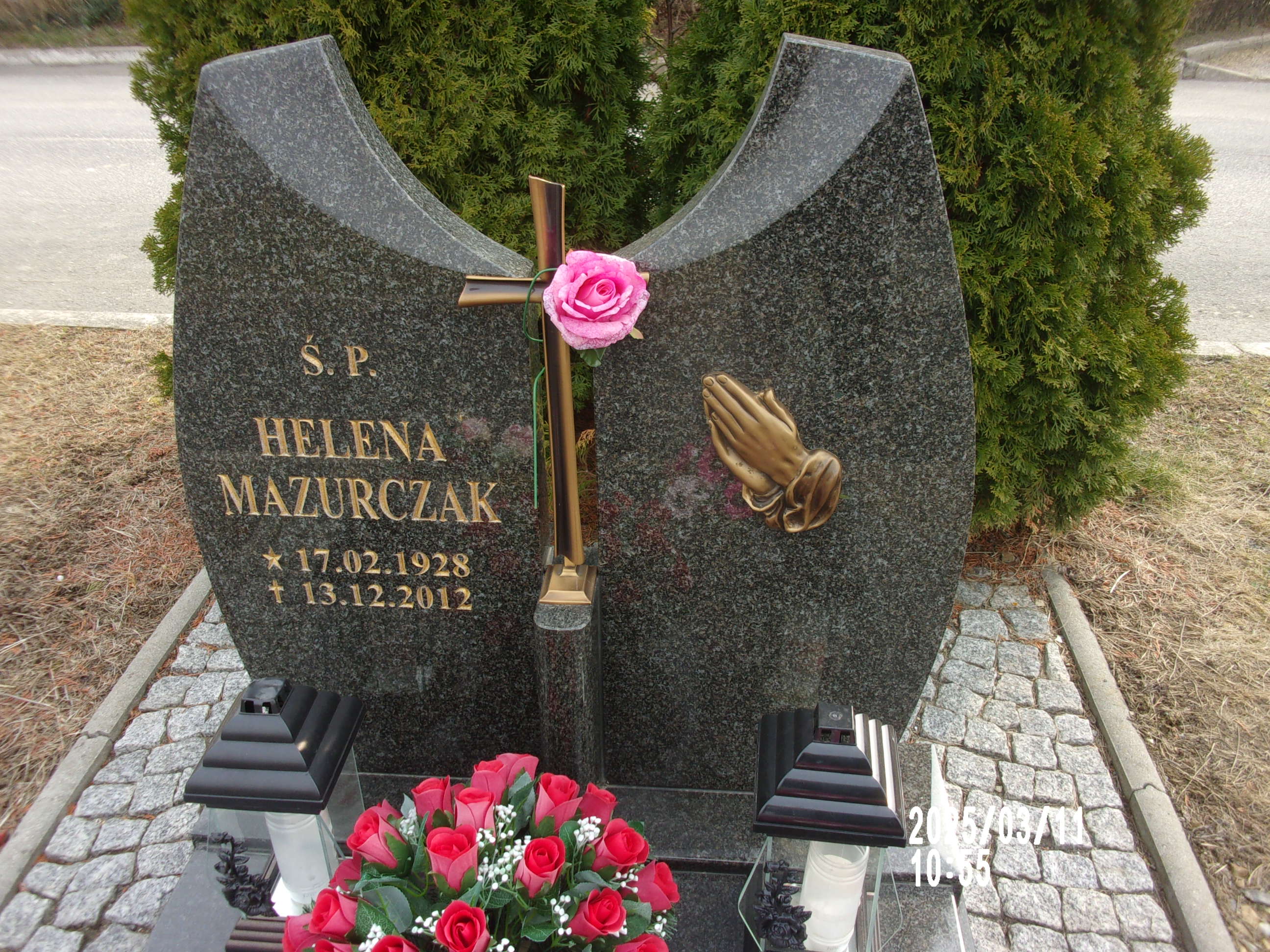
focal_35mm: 28
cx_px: 635
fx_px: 1027
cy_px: 476
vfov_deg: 49.7
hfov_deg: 63.4
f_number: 3.9
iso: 80
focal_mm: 5.1
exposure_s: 1/200
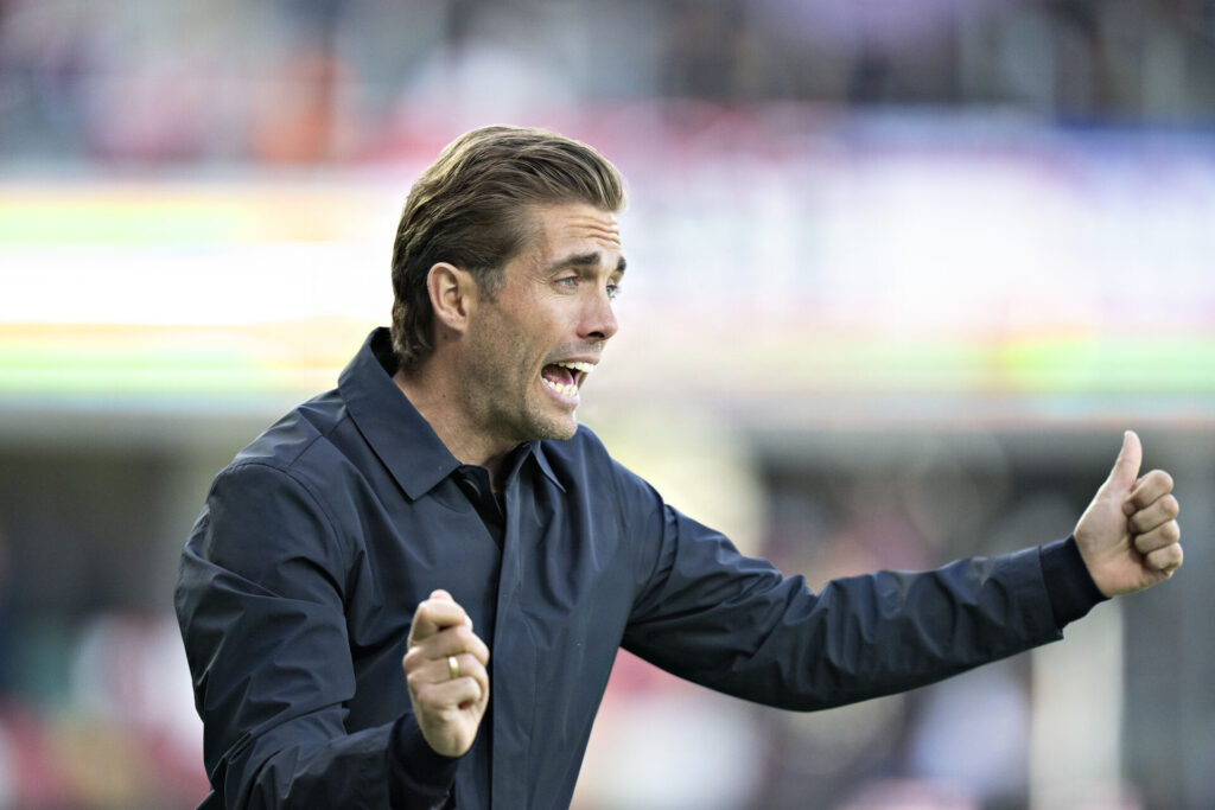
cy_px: 405
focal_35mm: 400
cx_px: 608
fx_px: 13501
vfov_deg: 3.4
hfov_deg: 5.2
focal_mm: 400
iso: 4000
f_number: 2.8
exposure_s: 1/4000
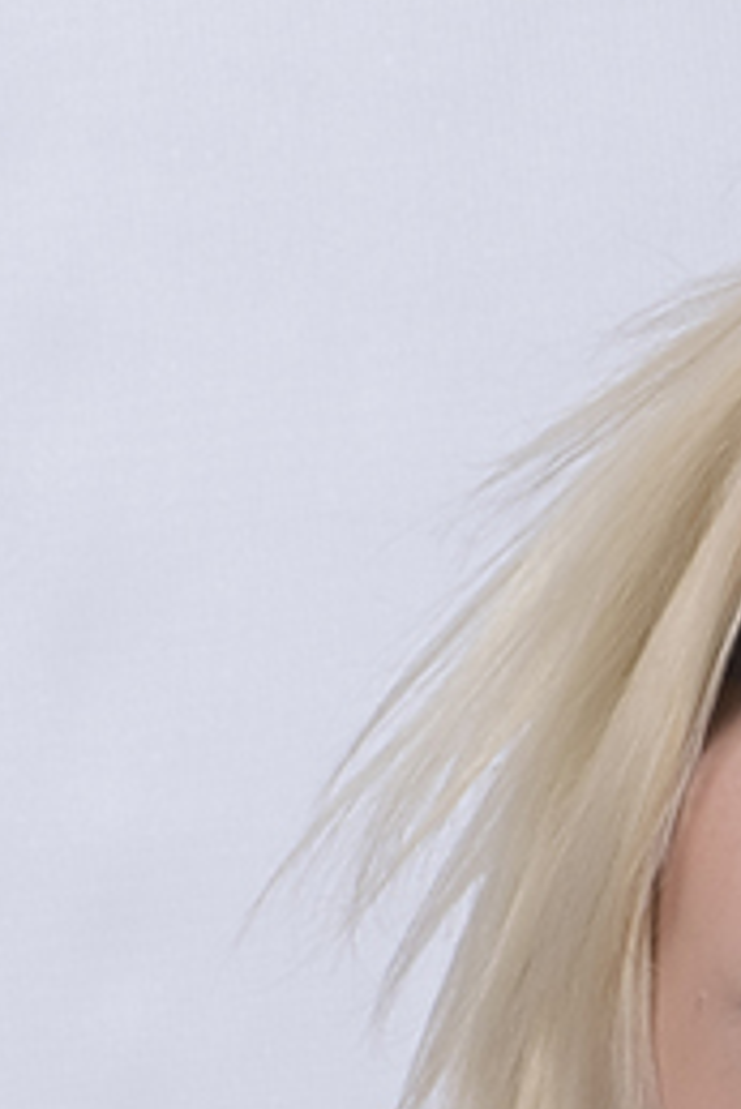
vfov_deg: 3.9
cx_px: 1463
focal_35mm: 510
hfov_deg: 2.7
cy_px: 3151
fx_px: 15727
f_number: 11
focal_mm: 55
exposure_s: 1/200
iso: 100
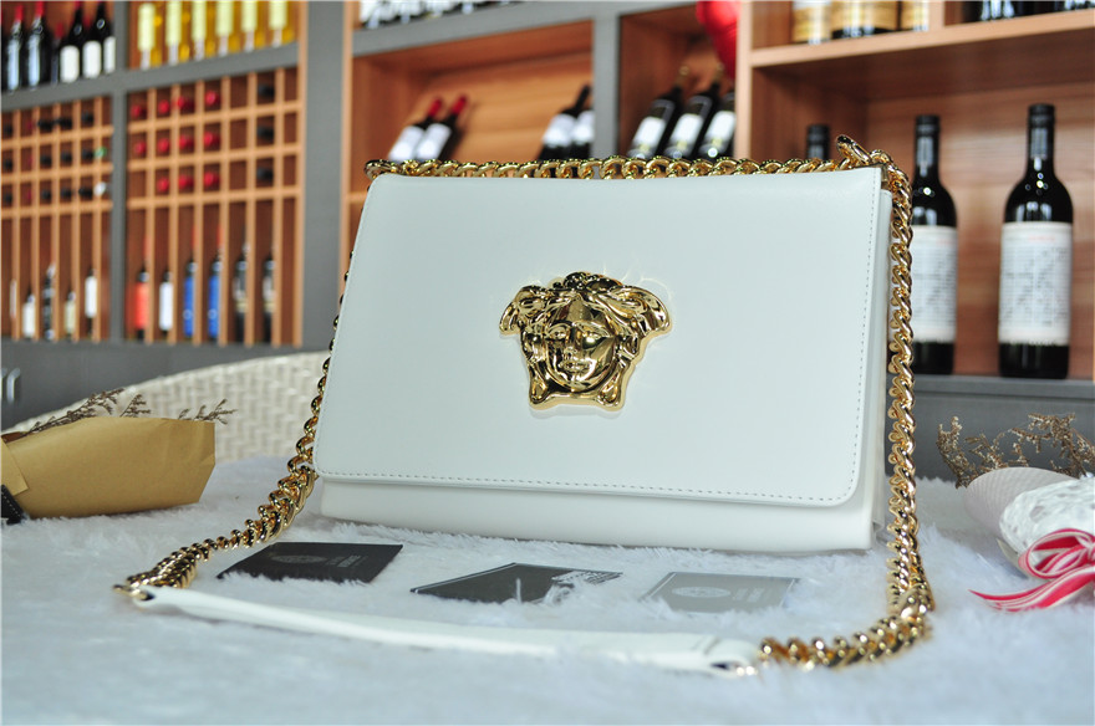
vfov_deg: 28.0
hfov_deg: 41.2
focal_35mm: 48
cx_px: 548
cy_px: 363
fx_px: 1458
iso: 400
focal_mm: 32
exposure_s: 1/100
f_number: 5.6
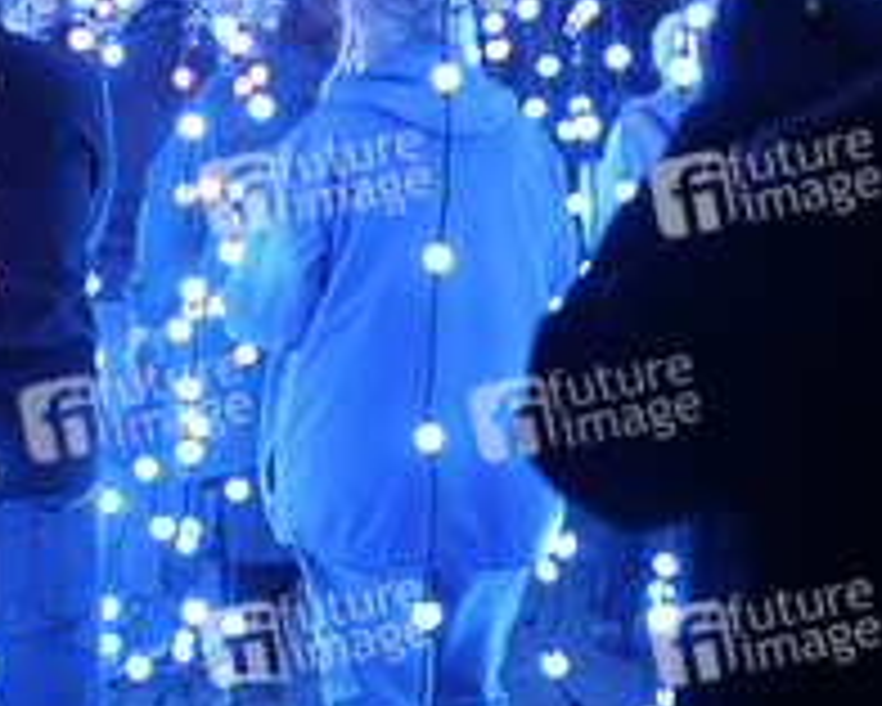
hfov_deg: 15.5
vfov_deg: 12.5
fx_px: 3212
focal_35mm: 123
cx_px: 196
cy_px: 72
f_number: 2.8
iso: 1600
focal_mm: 57
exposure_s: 1/50
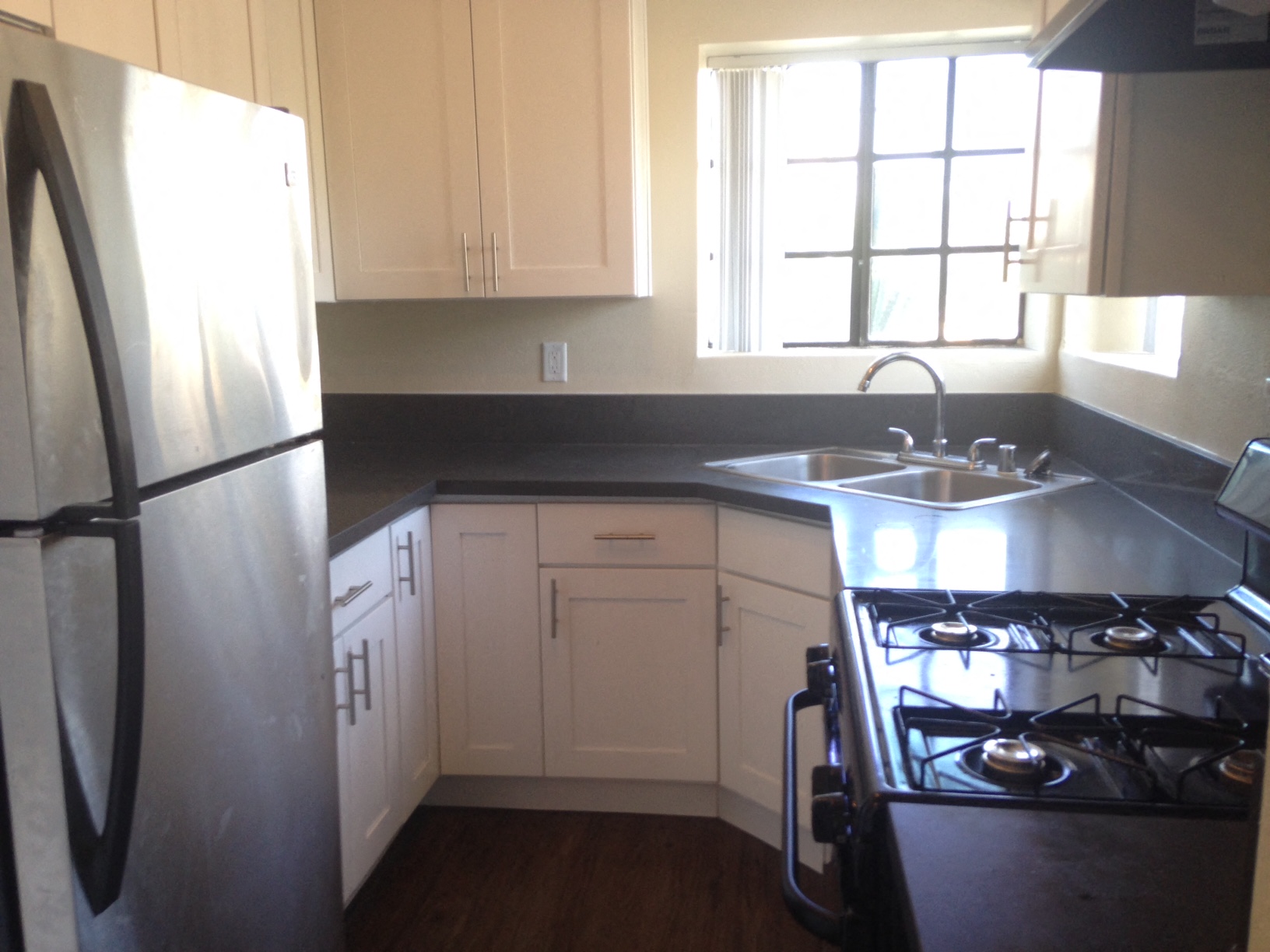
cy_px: 476
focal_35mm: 33
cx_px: 635
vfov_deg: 42.9
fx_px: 1211
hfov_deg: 55.4
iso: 64
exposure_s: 1/20
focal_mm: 4.12
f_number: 2.4
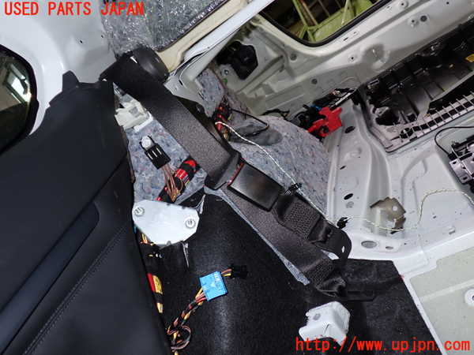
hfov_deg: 60.0
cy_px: 178
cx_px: 237
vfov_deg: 46.8
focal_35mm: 30
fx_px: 411
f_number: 2.3
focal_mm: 5.4
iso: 200
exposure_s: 1/30
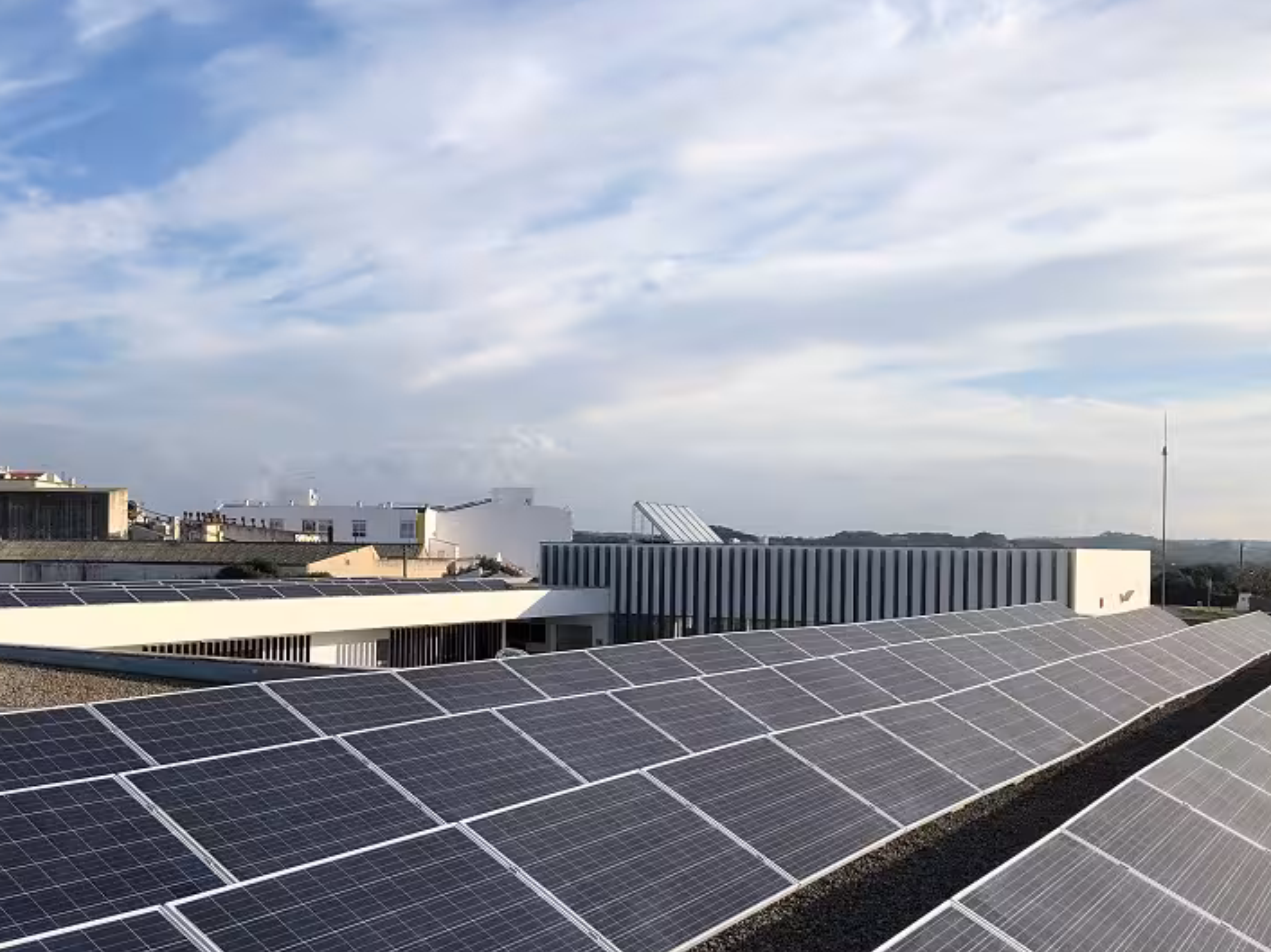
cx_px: 531
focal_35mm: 40
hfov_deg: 46.6
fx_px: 1468
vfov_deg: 35.8
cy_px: 585
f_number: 1.8
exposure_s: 1/2404
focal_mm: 3.99
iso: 20
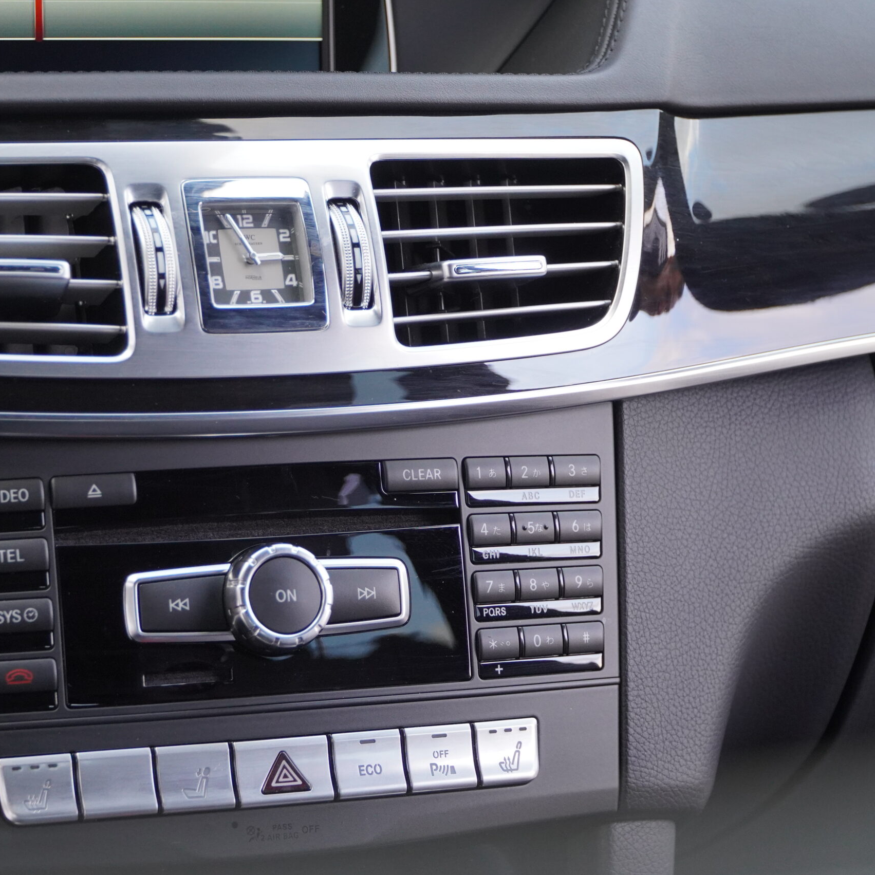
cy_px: 437
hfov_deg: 15.1
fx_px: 3289
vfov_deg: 15.2
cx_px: 316
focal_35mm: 115
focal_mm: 60
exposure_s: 1/160
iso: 1000
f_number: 4
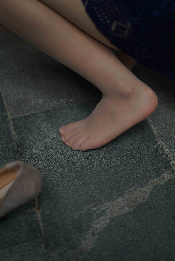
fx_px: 364
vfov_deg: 39.6
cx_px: 88
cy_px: 130
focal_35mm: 50
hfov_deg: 27.0
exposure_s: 1/1250
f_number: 1.8
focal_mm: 50
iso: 200
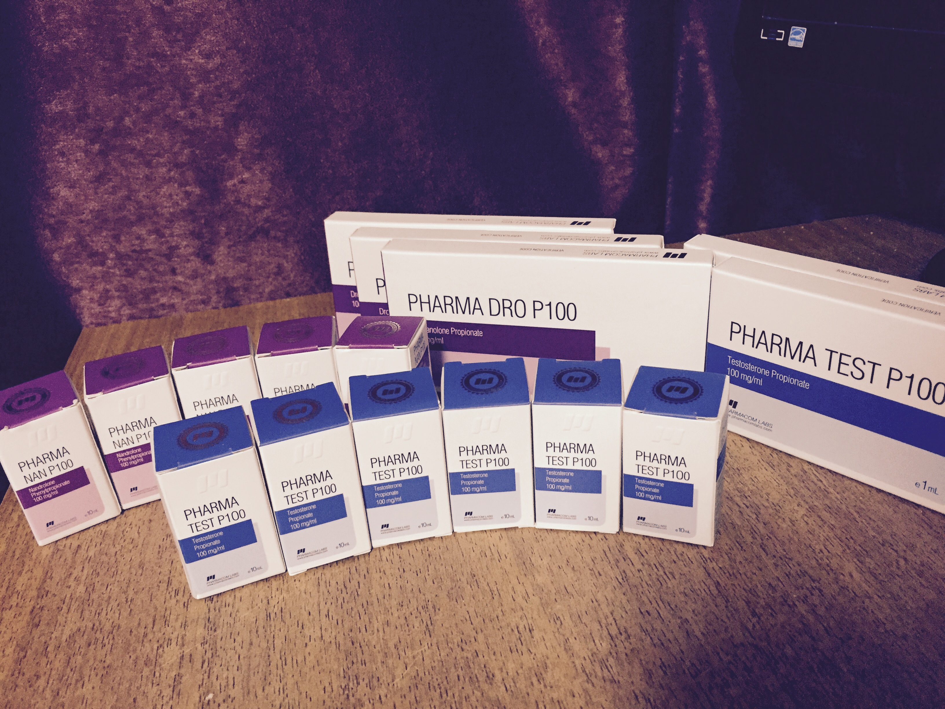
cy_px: 354
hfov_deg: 61.7
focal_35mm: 29
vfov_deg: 48.2
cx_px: 472
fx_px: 792
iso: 250
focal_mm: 4.15
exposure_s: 1/20
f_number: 2.2
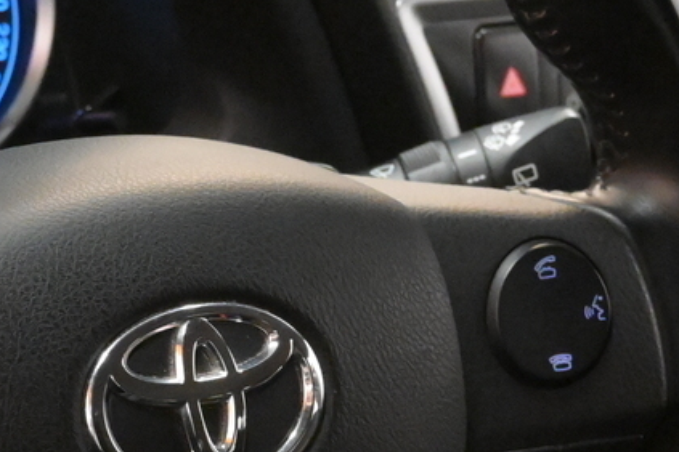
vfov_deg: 8.7
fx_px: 2979
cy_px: 402
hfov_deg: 12.9
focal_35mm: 158
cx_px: 146
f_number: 5.6
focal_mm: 27.5
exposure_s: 1/100
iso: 8000
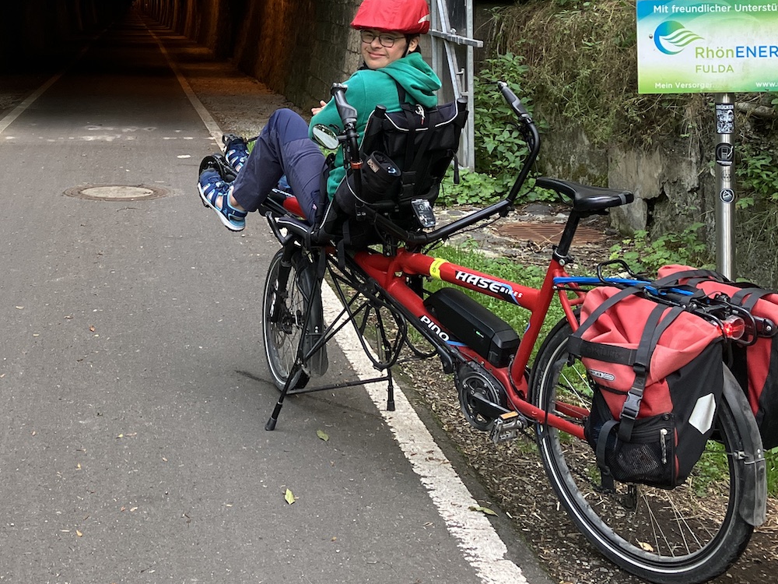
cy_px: 21
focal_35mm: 56
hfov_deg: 33.5
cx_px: 168
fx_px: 1259
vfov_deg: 25.0
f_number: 1.8
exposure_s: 1/121
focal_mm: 3.99
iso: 80
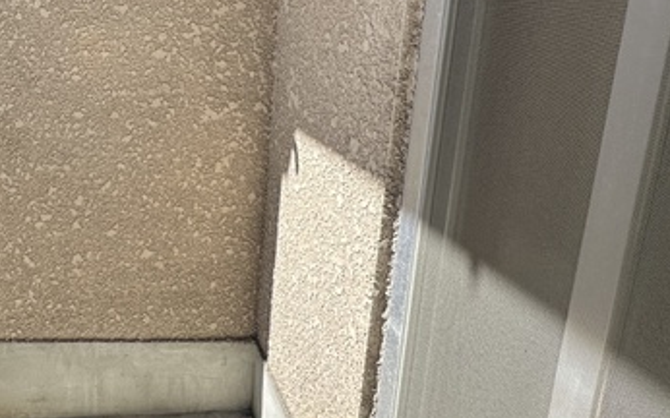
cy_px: 88
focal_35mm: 30
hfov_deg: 55.7
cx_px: 85
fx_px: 548
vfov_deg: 40.2
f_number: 2.2
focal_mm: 2.22
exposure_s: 1/550
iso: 40
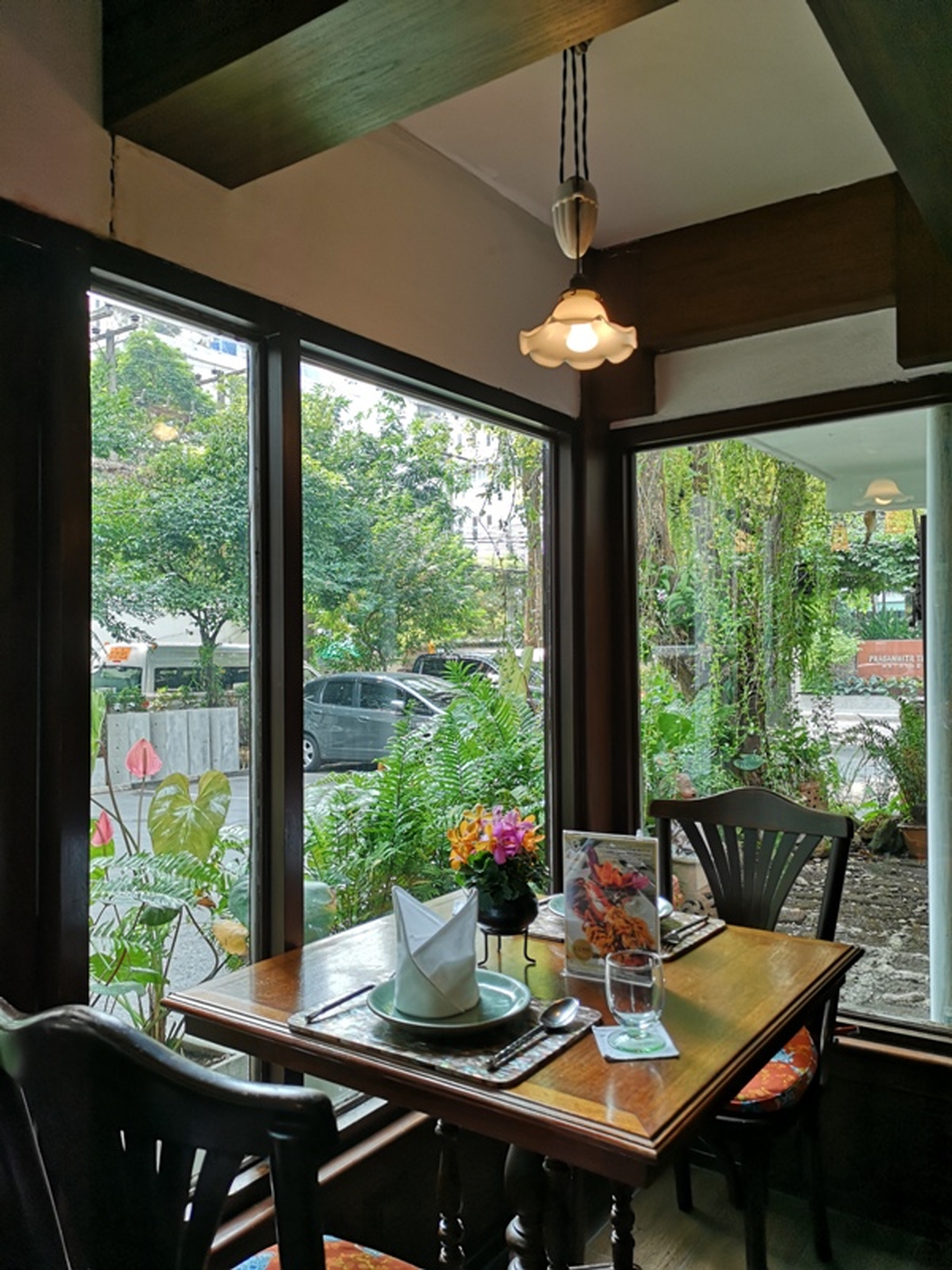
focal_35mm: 27
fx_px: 990
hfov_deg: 51.4
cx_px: 476
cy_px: 635
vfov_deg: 65.3
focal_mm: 3.95
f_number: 1.8
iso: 50
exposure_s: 1/115
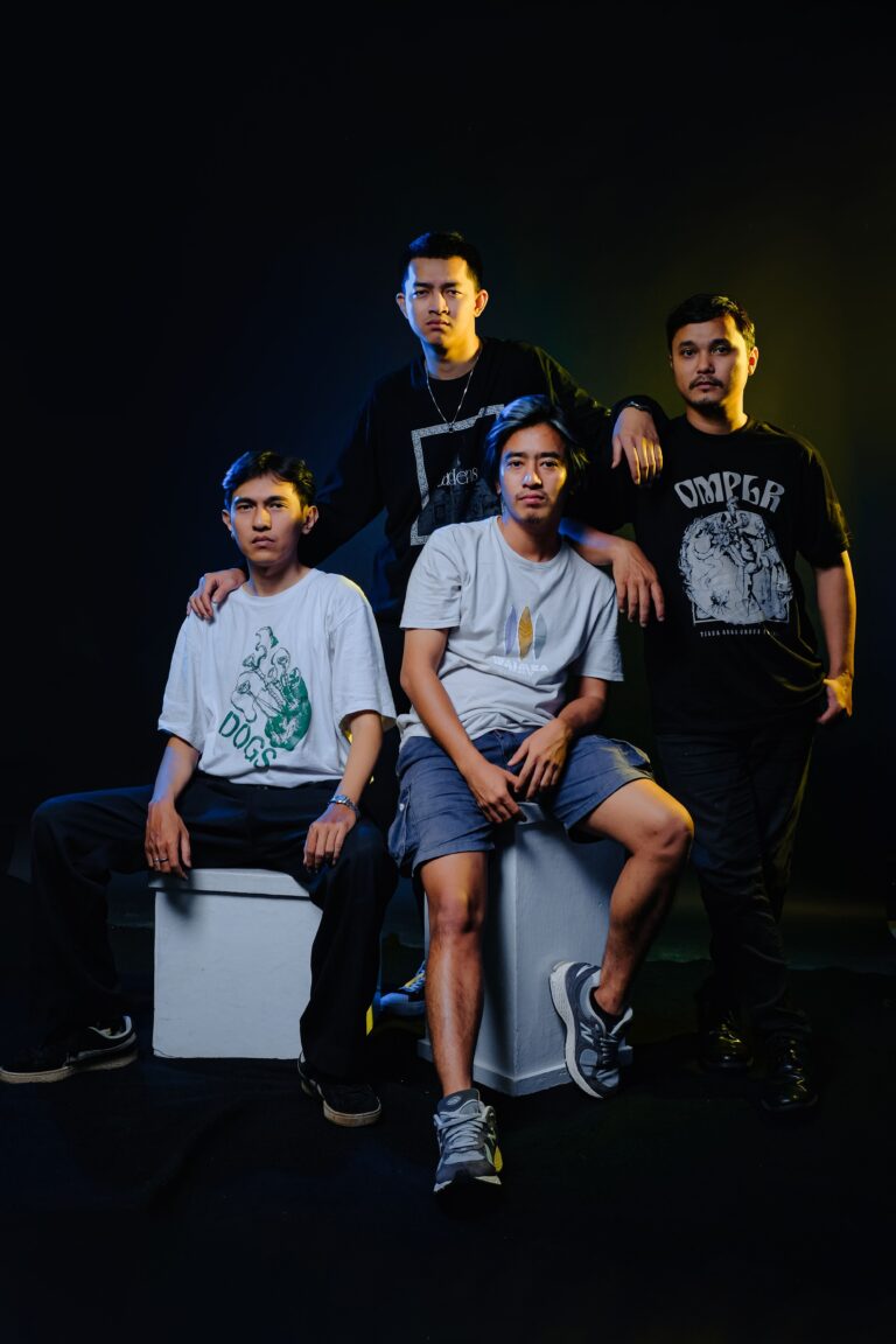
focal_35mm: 35
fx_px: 1307
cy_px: 672
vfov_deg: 54.4
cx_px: 448
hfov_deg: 37.9
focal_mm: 23.3
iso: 500
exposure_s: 1/125
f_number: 7.1
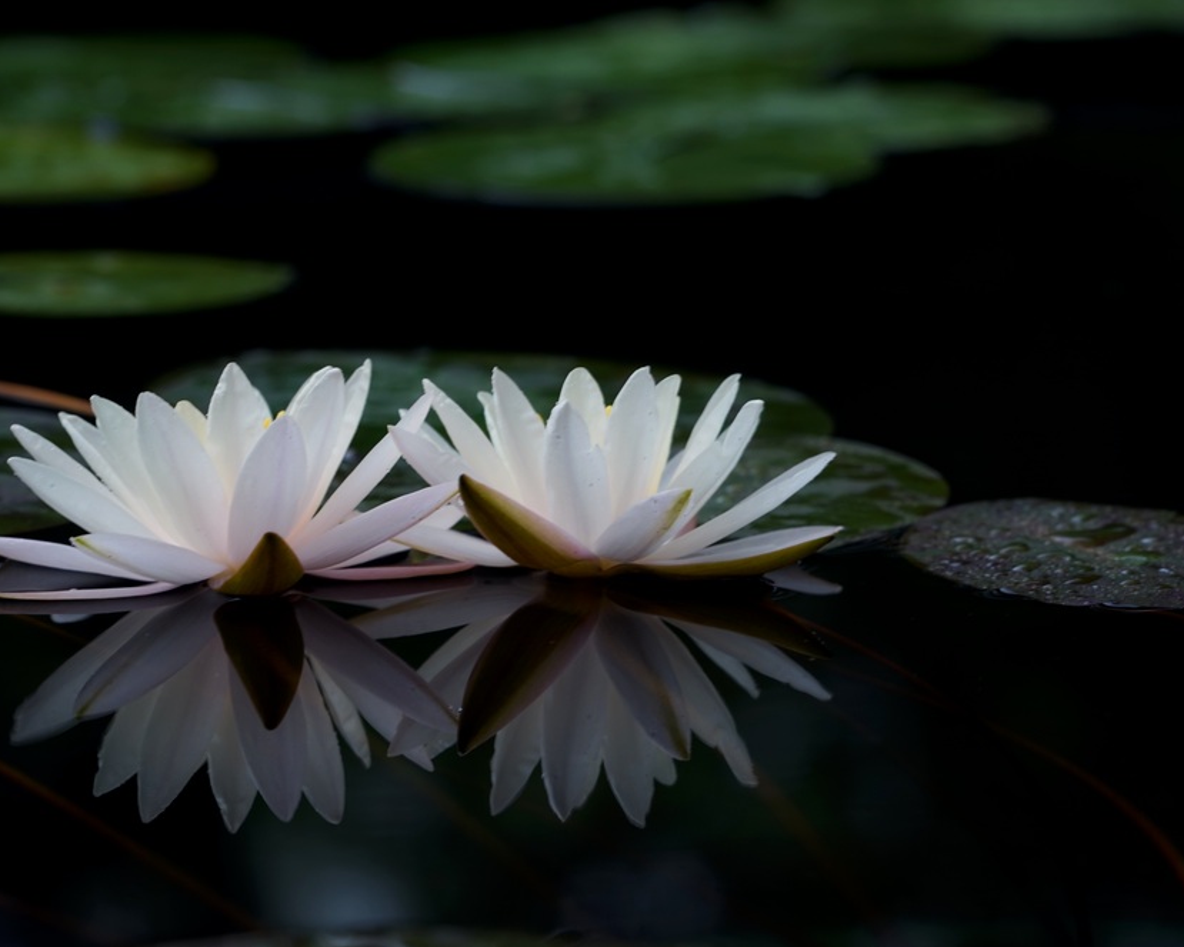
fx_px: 6307
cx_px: 571
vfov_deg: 8.6
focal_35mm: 180
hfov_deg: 10.7
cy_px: 474
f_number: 8
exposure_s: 1/8
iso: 100
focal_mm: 159
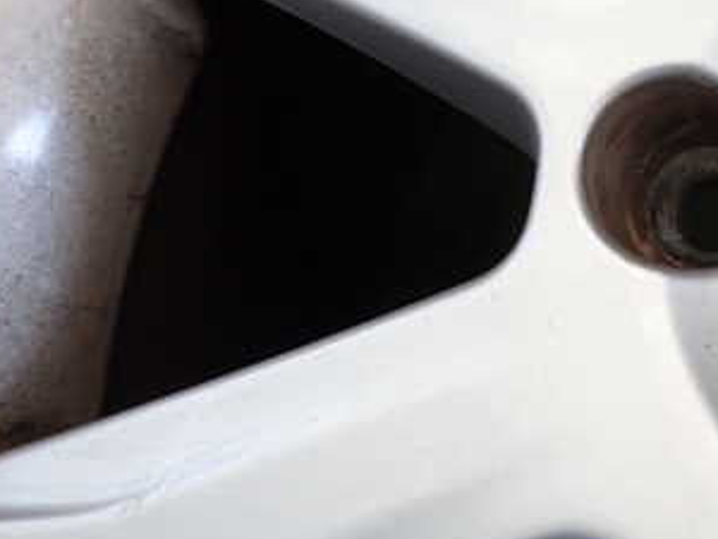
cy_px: 22
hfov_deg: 35.8
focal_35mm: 50
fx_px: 1037
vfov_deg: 27.7
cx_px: 653
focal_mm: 4.5
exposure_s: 1/50
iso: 200
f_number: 2
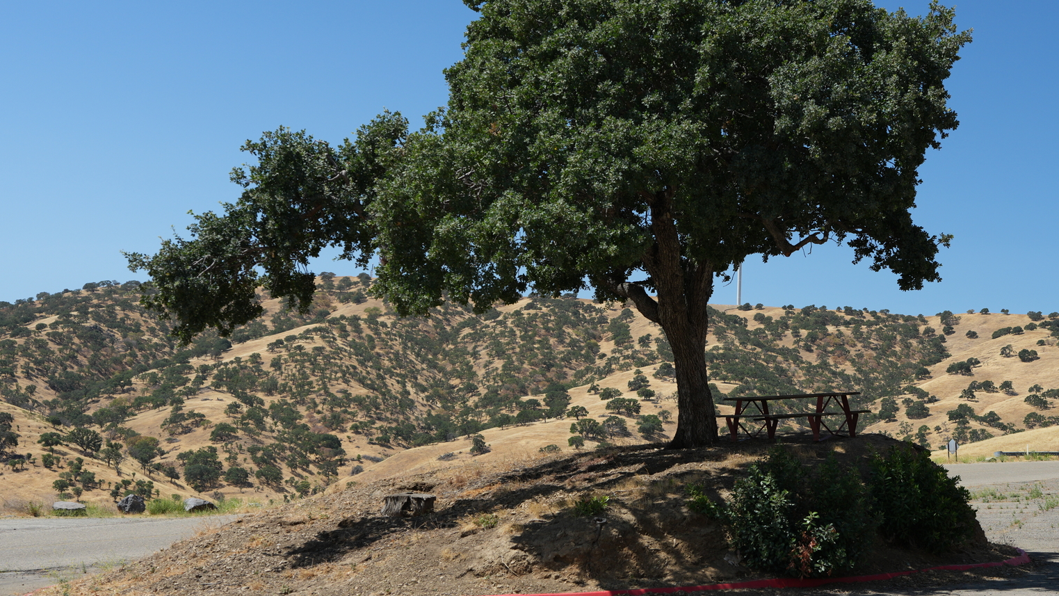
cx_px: 615
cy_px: 305
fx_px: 1460
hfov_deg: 39.7
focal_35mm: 52
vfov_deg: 23.1
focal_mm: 35
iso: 200
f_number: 2.8
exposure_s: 1/1250
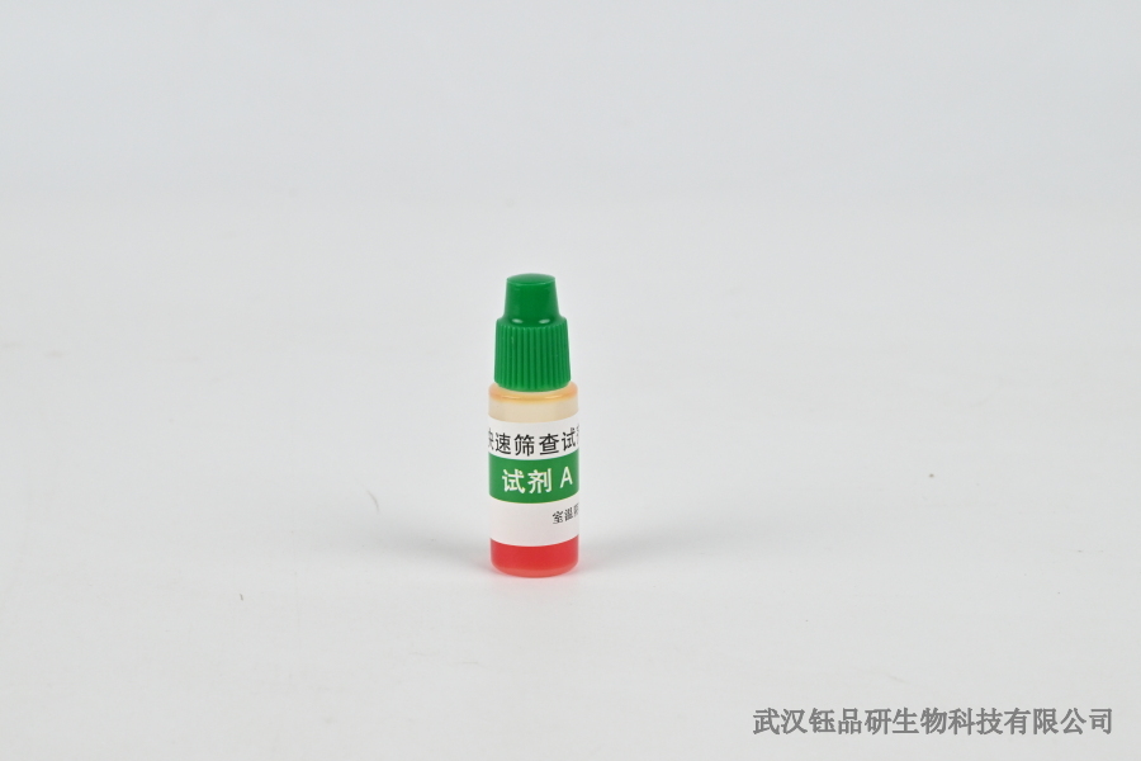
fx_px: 2377
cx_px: 570
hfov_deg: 27.0
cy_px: 380
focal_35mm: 75
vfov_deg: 18.2
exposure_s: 1/160
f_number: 11
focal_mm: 50
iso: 1000
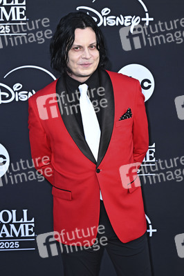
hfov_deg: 21.9
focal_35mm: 62
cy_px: 138
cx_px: 92
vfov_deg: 32.4
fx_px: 476
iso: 640
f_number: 6.3
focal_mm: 62
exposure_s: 1/320
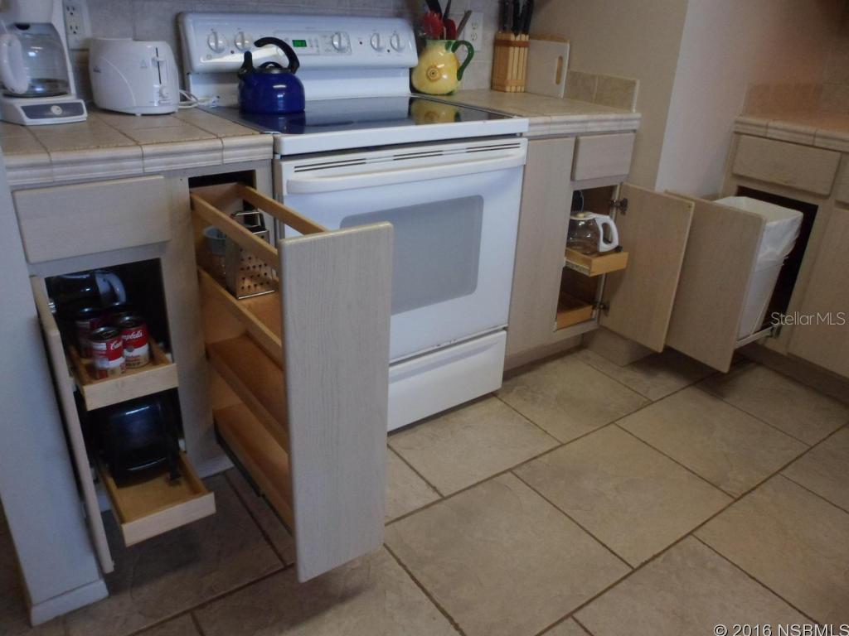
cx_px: 424
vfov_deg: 53.1
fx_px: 638
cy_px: 318
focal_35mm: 26
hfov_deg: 67.3
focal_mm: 4.9
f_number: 3.3
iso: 320
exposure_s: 1/45
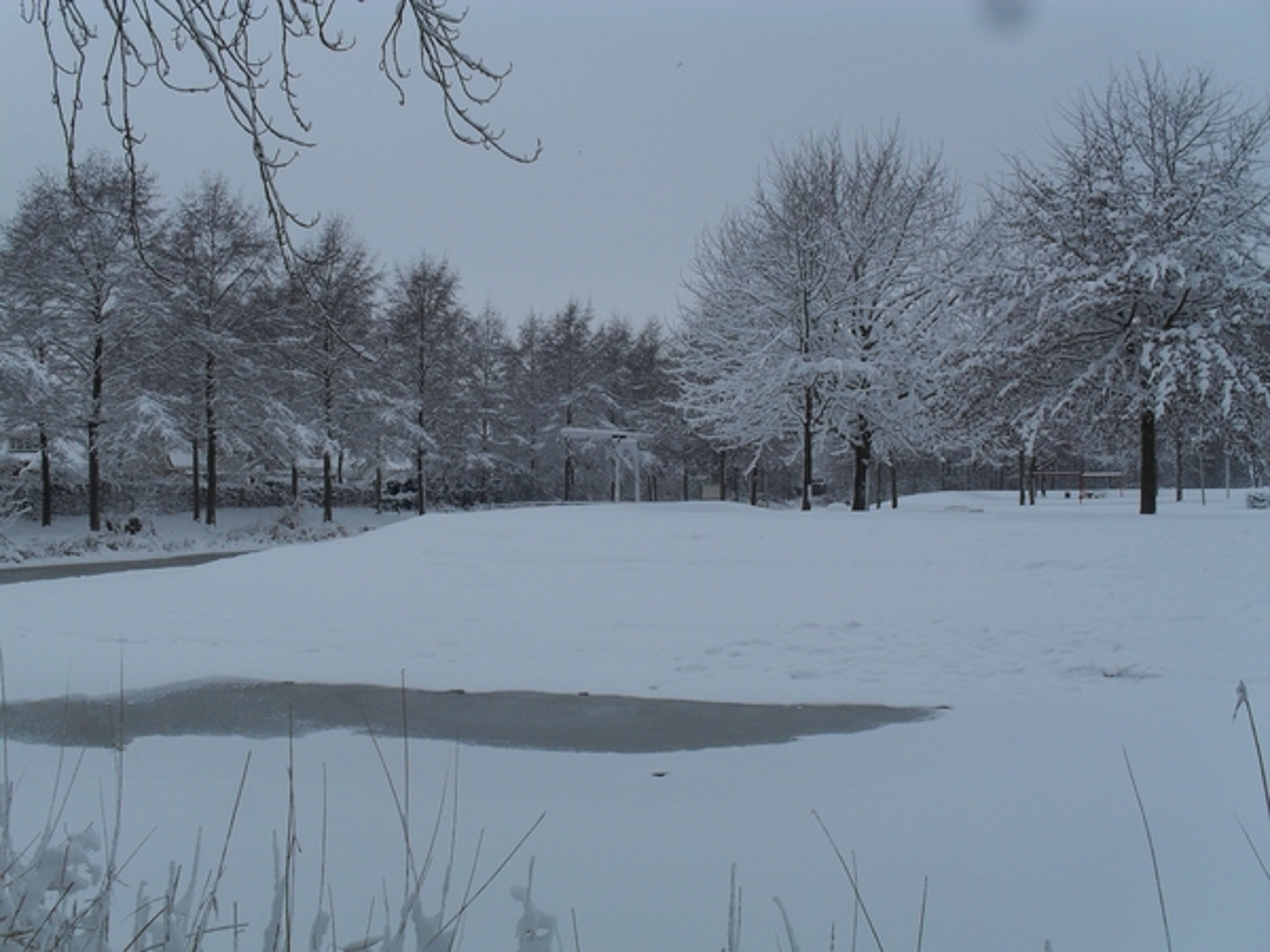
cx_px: 635
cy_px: 476
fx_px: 1284
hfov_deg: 52.6
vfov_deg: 40.7
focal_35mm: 35
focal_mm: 6.3
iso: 100
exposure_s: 1/125
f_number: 8.4
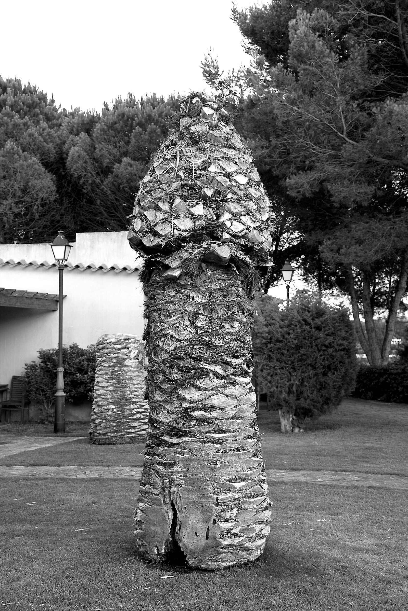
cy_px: 306
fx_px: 884
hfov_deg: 26.0
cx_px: 204
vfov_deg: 38.2
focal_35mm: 52
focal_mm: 35
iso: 320
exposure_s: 1/30
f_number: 4.2
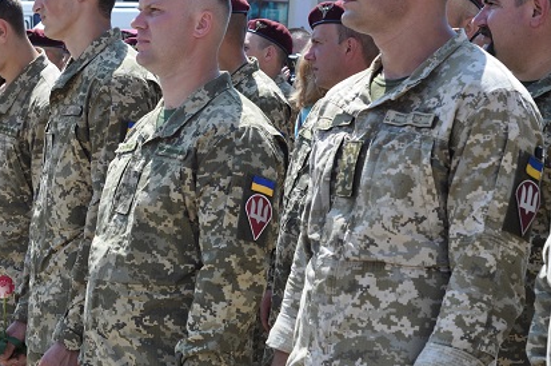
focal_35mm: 109
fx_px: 1666
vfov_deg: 12.5
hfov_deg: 18.7
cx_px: 193
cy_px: 130
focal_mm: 50
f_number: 8
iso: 200
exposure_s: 1/250
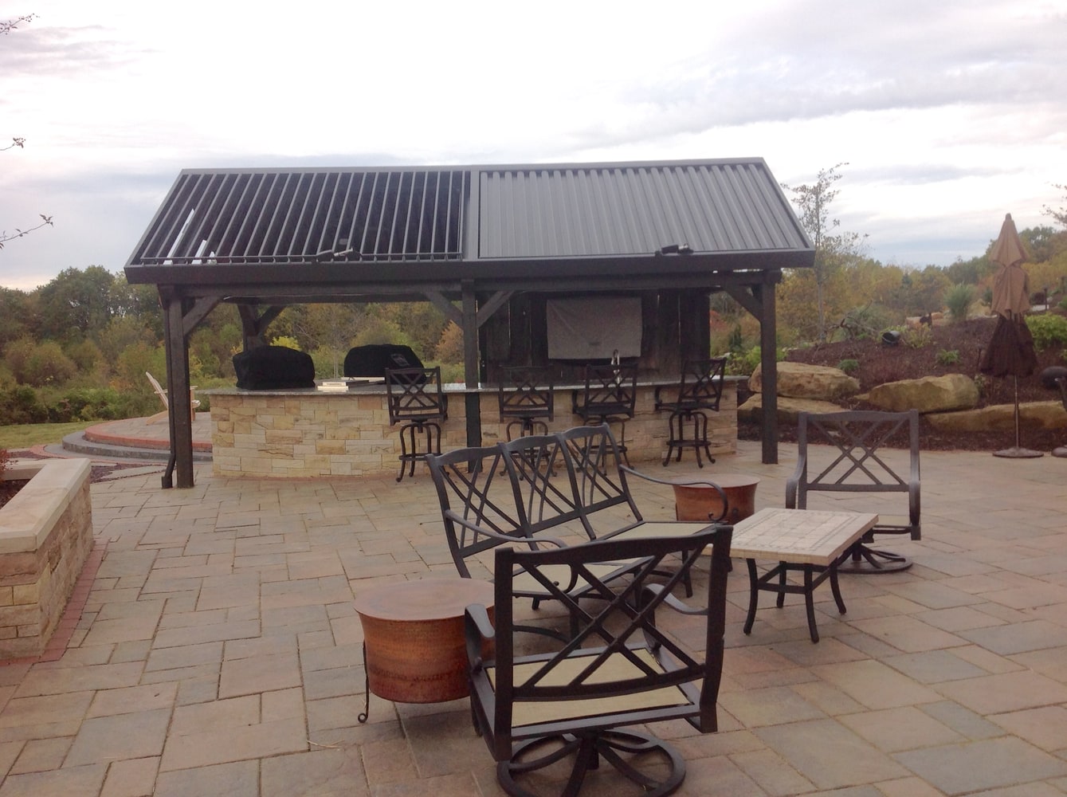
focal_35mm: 35
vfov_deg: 40.6
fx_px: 1077
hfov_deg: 52.7
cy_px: 398
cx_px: 534
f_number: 2.4
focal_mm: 4.28
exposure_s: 1/593
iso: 50
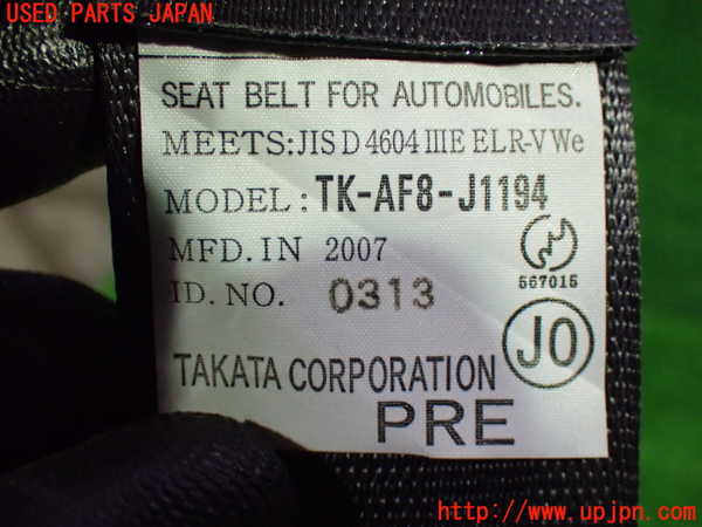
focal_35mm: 50
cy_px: 264
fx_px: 1014
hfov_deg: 38.2
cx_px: 351
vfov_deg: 29.1
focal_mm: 9.01
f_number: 3.2
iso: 1000
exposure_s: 1/50
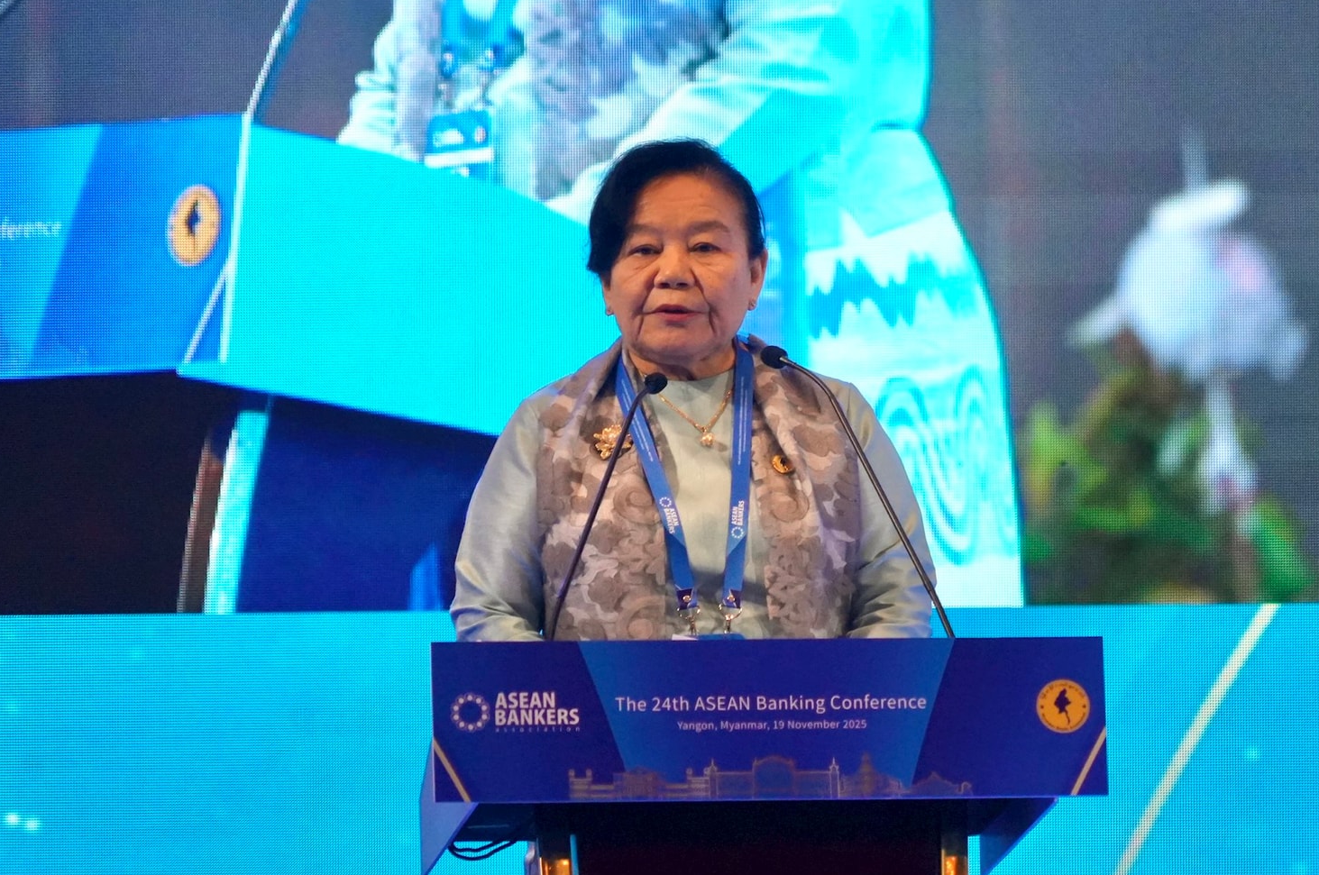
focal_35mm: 315
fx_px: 11525
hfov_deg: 6.5
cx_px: 795
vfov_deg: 4.4
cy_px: 438
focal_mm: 240
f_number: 6.3
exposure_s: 1/250
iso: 3200
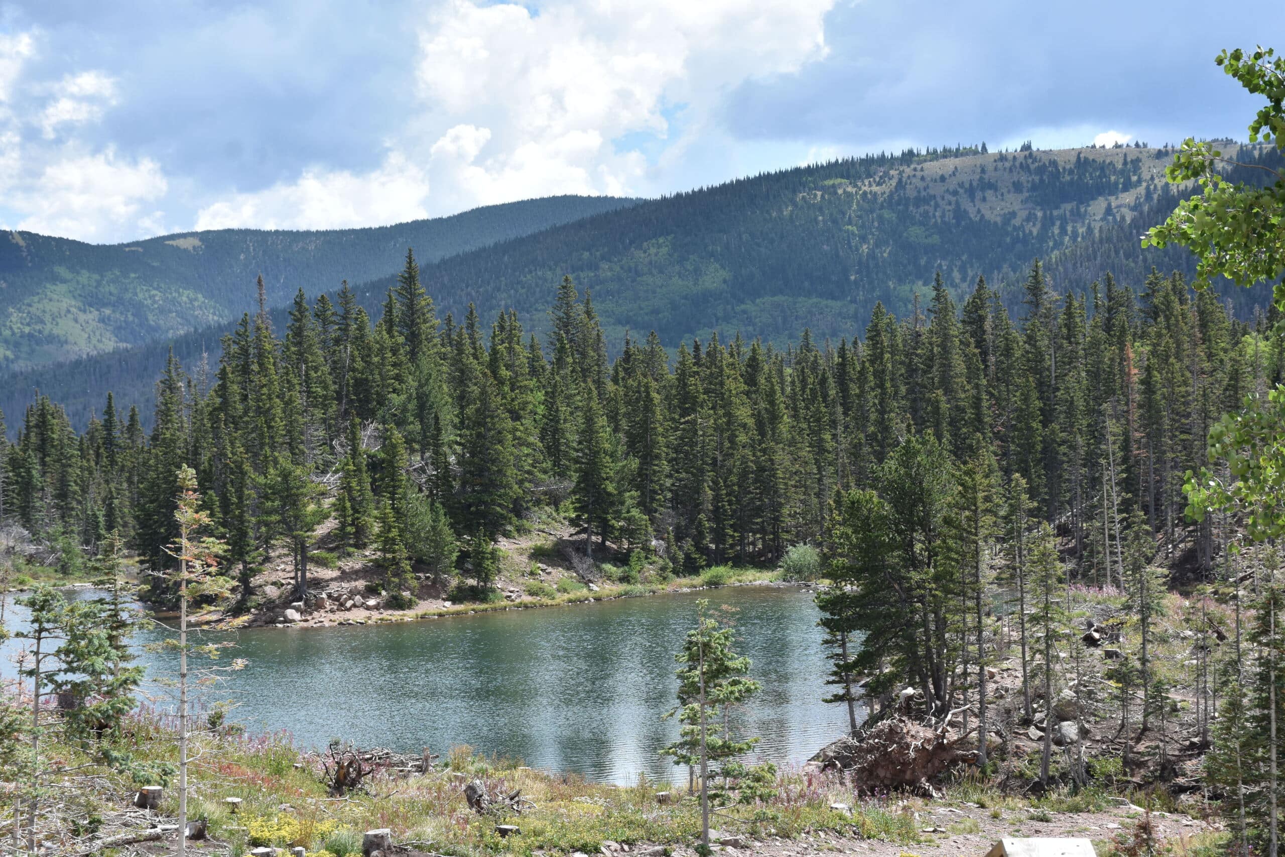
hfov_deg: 27.0
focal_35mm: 75
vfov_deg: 18.2
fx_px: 2677
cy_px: 428
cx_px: 642
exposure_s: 1/500
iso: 200
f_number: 8
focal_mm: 50
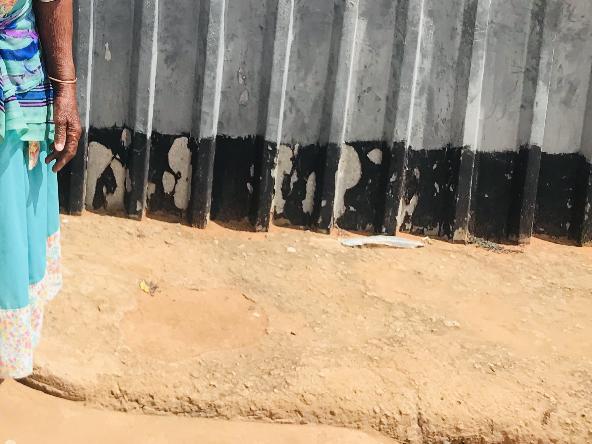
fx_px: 1095
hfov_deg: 27.4
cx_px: -81
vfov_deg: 21.8
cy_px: -33
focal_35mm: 64
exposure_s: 1/2037
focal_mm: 3.99
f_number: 1.8
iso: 20
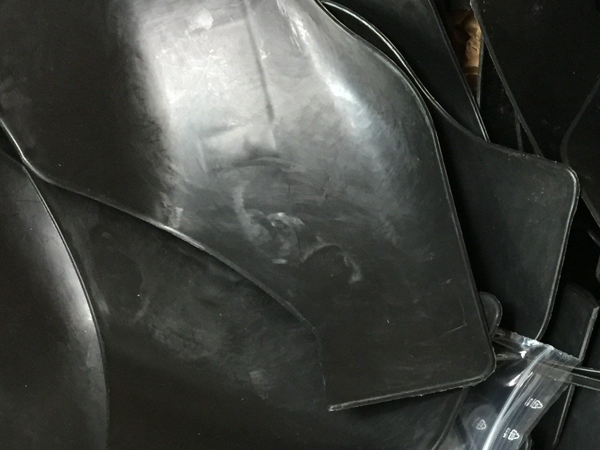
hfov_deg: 25.7
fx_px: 1283
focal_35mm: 74
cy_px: 347
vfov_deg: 19.7
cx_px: 508
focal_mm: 4.15
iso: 250
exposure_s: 1/24
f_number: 2.2
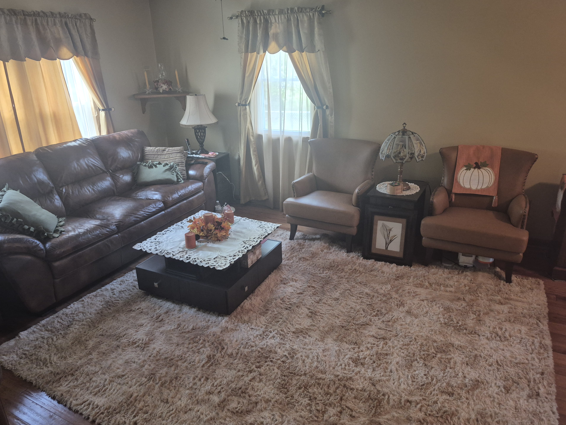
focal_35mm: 24
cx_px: 272
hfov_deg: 71.6
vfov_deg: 56.8
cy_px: 205
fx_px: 392
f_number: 1.8
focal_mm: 5.4
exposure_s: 1/60
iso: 500
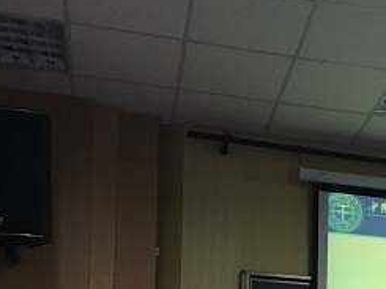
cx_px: 408
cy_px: 408
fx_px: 924
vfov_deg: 16.4
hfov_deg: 22.5
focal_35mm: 83
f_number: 2.2
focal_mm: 4.15
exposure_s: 1/33
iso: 160
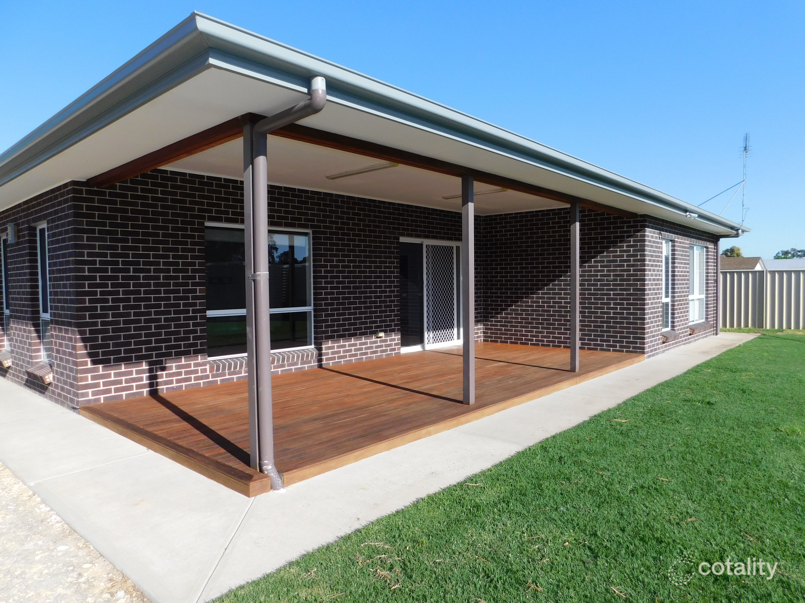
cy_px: 302
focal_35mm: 23
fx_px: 535
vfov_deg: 58.9
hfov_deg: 73.9
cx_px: 402
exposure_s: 1/1250
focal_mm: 4
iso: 125
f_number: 3
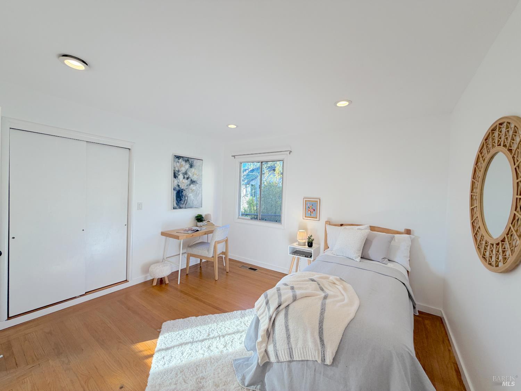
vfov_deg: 85.7
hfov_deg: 102.1
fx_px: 211
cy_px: 196
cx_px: 260
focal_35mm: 14
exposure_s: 1/127
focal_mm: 2.22
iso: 64
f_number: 2.2
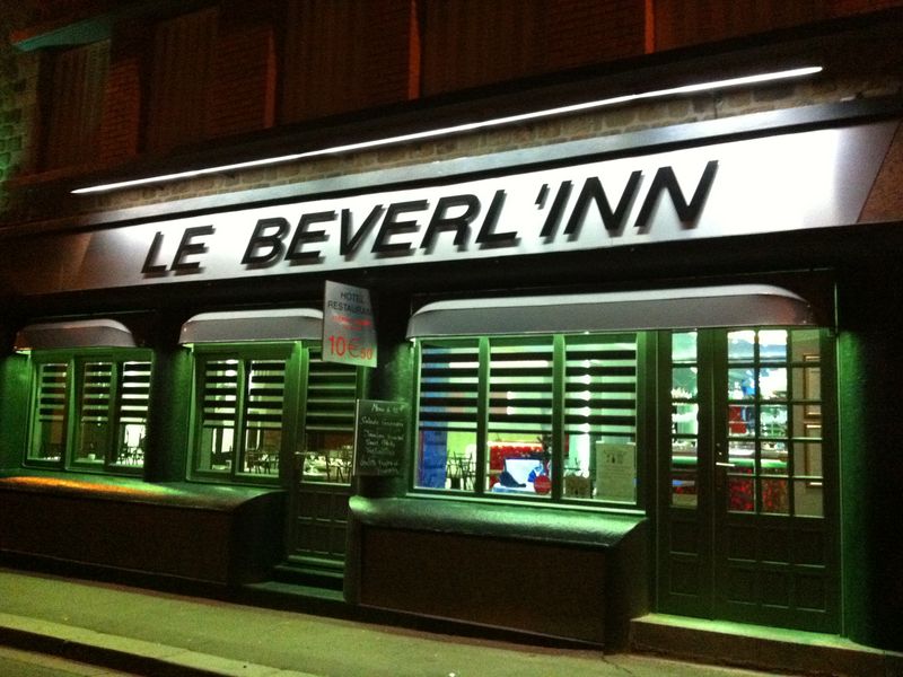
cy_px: 338
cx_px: 452
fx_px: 913
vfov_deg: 40.7
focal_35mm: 35
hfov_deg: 52.6
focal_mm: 3.85
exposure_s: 1/15
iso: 1000
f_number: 2.8
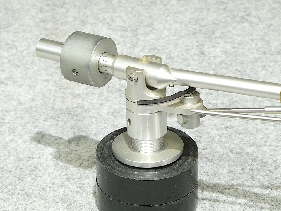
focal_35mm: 200
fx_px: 1624
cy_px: 106
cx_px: 140
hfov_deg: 9.9
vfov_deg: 7.4
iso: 400
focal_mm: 35.8
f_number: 6.3
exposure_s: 1/5
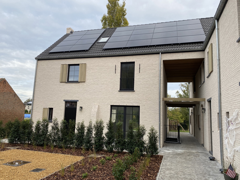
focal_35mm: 26
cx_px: 120
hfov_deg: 67.3
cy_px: 90
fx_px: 180
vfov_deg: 53.1
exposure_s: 1/524
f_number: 1.8
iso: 32
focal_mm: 4.25
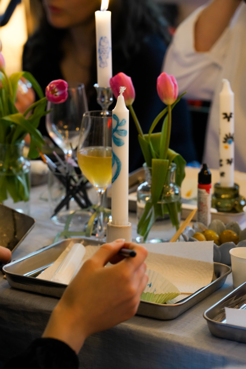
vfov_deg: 19.5
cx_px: 123
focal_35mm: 105
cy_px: 184
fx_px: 1076
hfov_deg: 13.0
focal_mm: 105
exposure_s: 1/50
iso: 3200
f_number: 5.6
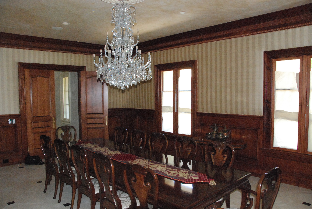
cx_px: 156
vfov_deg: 48.1
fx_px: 234
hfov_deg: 67.3
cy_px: 104
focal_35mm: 27
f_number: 7.1
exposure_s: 1/60
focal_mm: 18
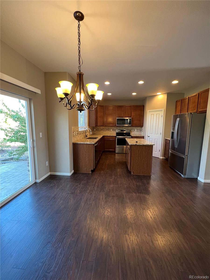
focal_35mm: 13
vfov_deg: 106.2
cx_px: 105
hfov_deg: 89.9
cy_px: 140
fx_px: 105
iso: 250
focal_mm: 1.57
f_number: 1.8
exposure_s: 1/60
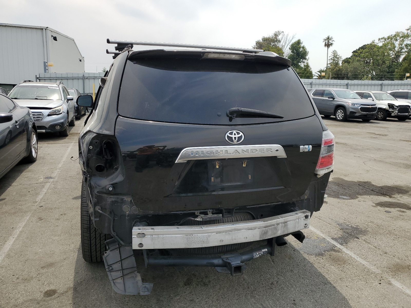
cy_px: 154
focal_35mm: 26
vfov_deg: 53.1
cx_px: 206
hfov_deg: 67.3
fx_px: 309
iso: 50
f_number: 1.5
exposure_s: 1/3333
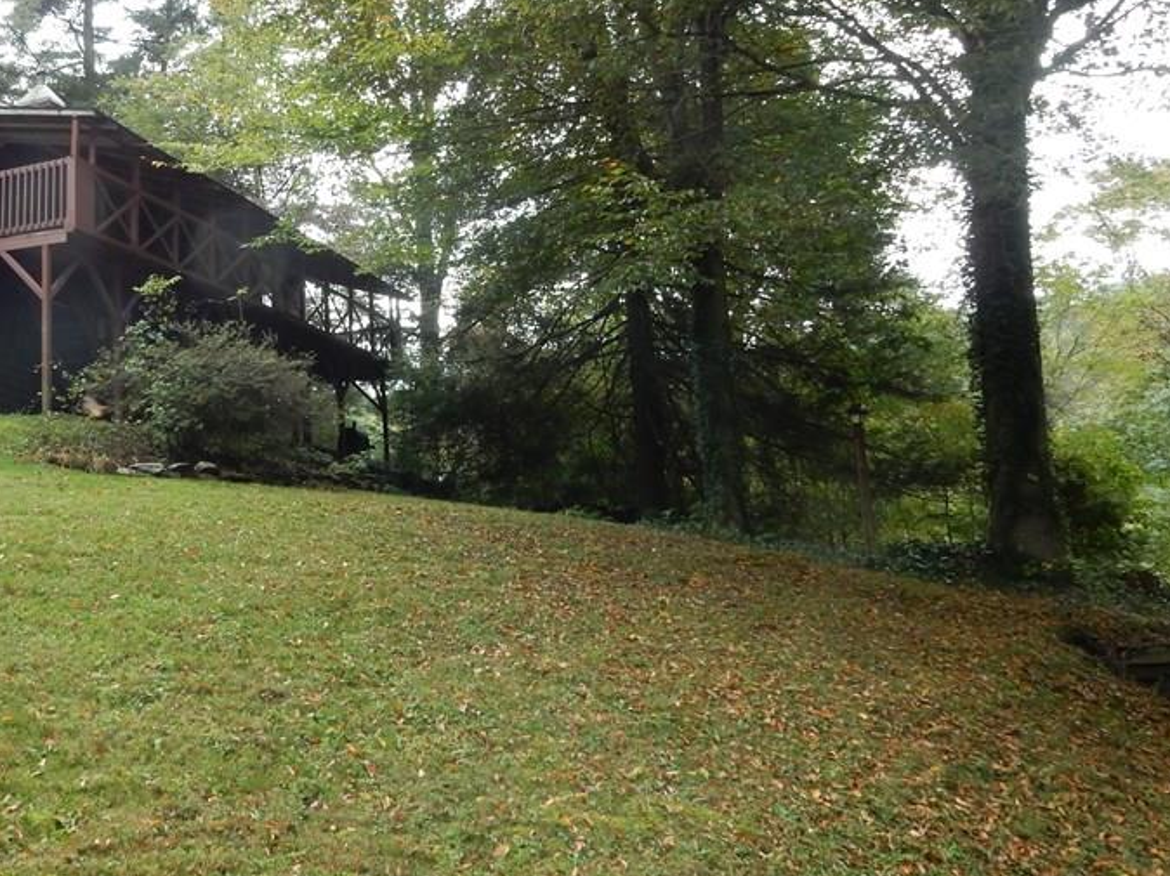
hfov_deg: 47.5
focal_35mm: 38
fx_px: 1284
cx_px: 319
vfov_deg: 37.3
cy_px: 293
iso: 320
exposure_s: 1/250
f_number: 3.7
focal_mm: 4.5
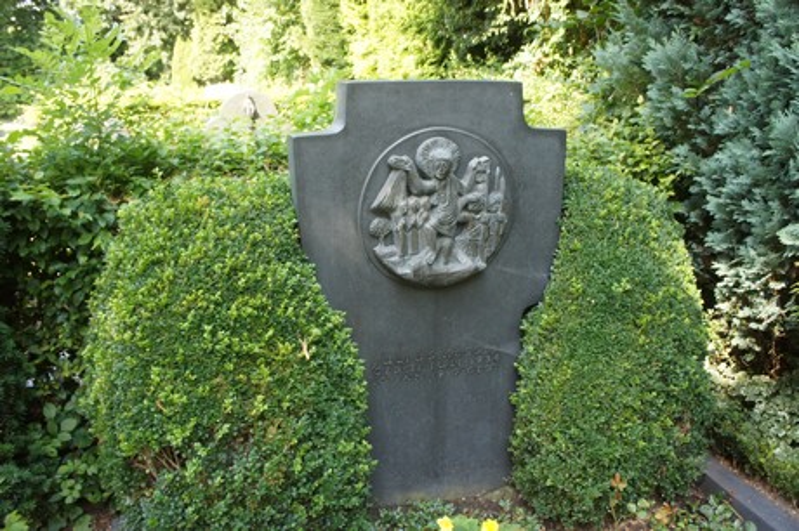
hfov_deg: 62.0
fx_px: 665
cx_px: 400
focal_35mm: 30
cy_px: 266
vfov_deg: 43.5
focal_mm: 20
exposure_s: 1/250
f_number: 5.6
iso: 800
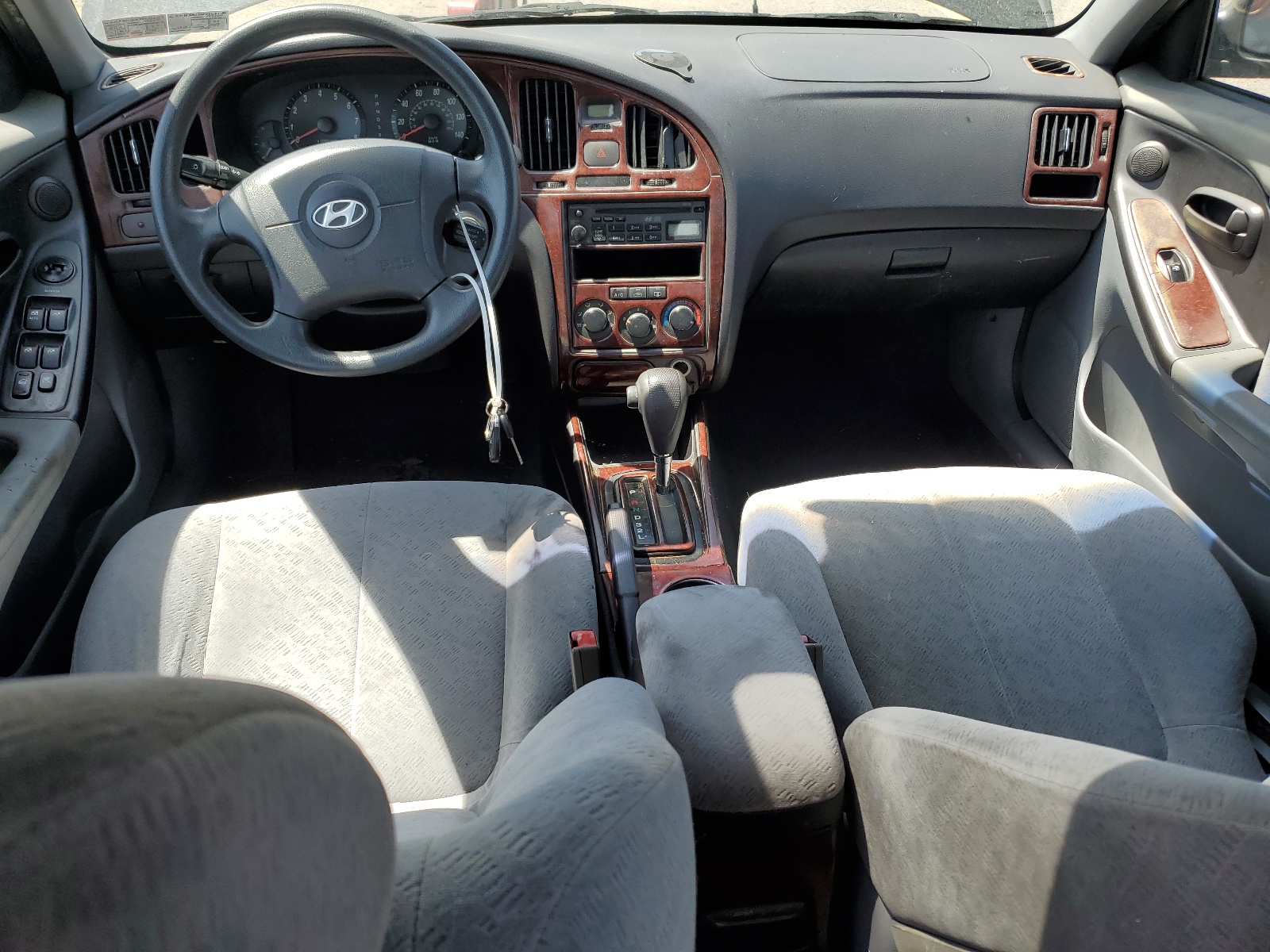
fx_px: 954
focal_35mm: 26
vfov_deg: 53.1
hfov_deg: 67.3
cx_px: 635
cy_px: 476
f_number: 1.5
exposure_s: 1/588
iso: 50
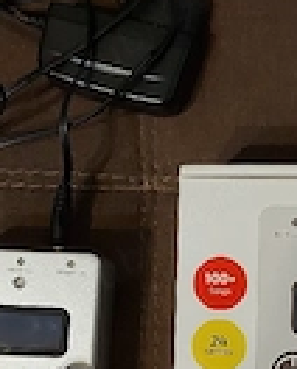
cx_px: 219
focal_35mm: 71
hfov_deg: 21.4
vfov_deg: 26.4
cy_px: 271
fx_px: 778
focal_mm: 5.23
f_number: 1.8
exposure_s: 1/33
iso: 250
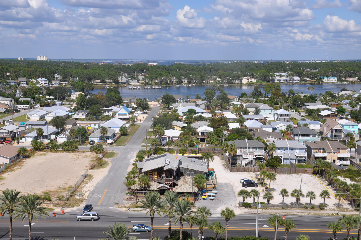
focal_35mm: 48
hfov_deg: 41.1
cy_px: 126
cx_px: 171
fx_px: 481
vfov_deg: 28.0
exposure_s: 1/500
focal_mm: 30
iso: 200
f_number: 11
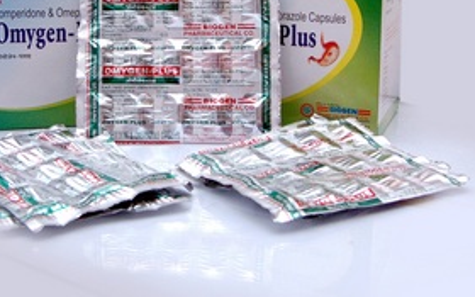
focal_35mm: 71
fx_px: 919
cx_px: 178
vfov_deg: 18.0
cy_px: 22
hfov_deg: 28.9
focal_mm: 26
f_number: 8
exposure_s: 1/30
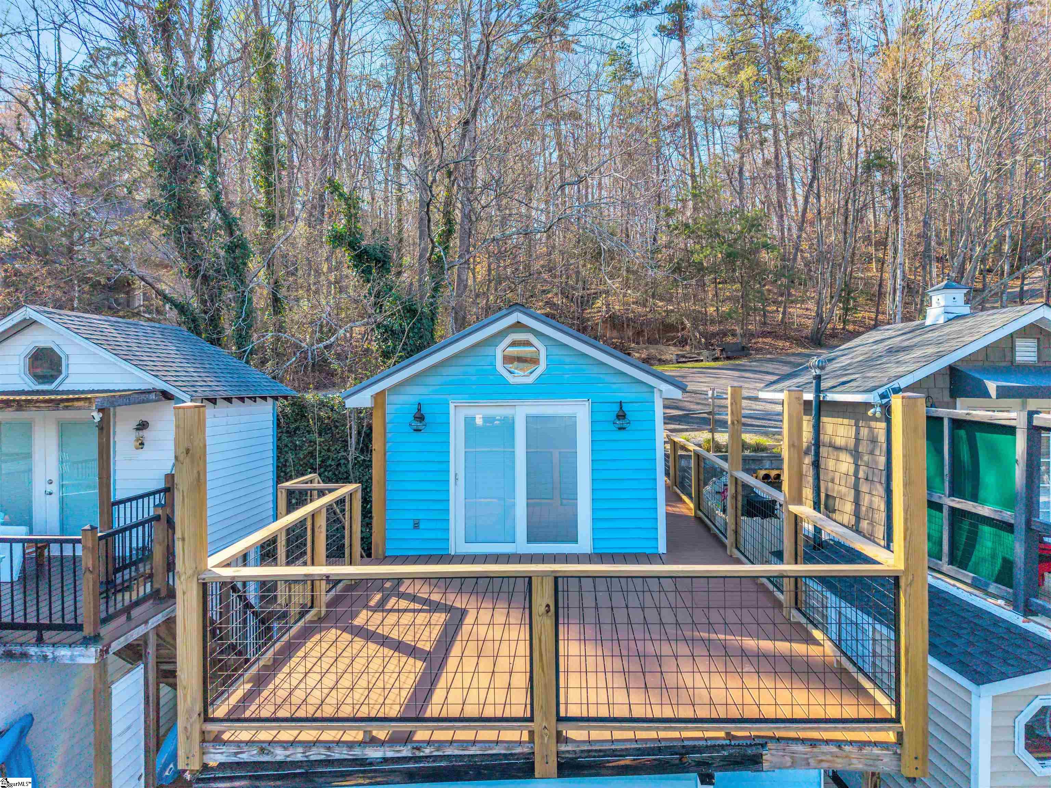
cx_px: 526
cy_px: 394
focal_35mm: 24
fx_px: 729
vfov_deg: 56.8
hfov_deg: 71.6
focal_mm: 8.67
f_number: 1.8
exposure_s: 1/2500
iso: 290
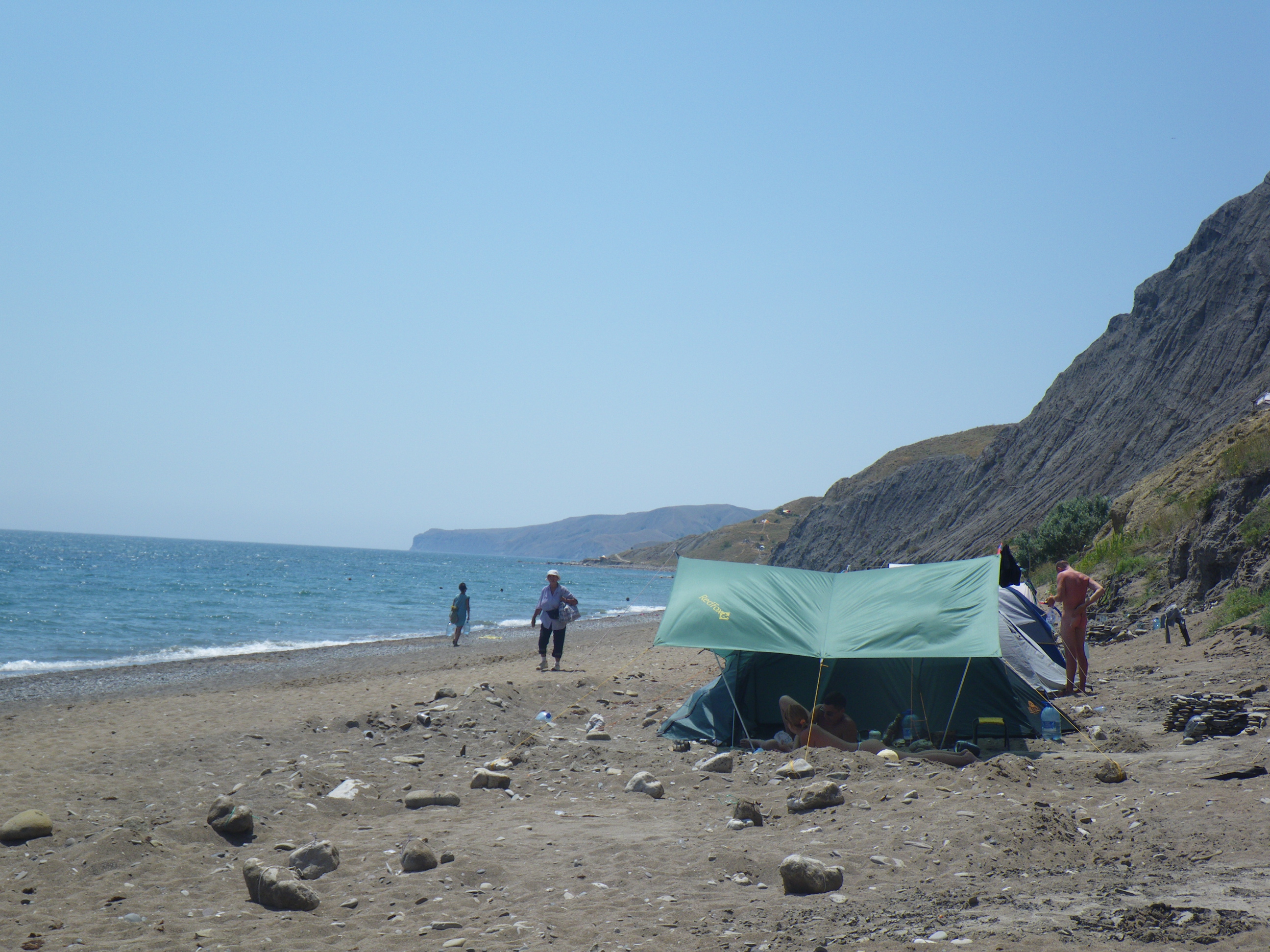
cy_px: 476
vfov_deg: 28.6
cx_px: 635
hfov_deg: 37.5
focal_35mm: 51
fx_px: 1871
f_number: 5.3
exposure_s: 1/400
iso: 50
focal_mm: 9.1
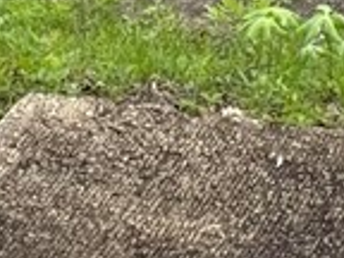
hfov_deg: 5.8
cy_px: -162
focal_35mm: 342
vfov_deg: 4.3
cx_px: 246
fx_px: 3399
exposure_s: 1/1027
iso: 80
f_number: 1.78
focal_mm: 6.76
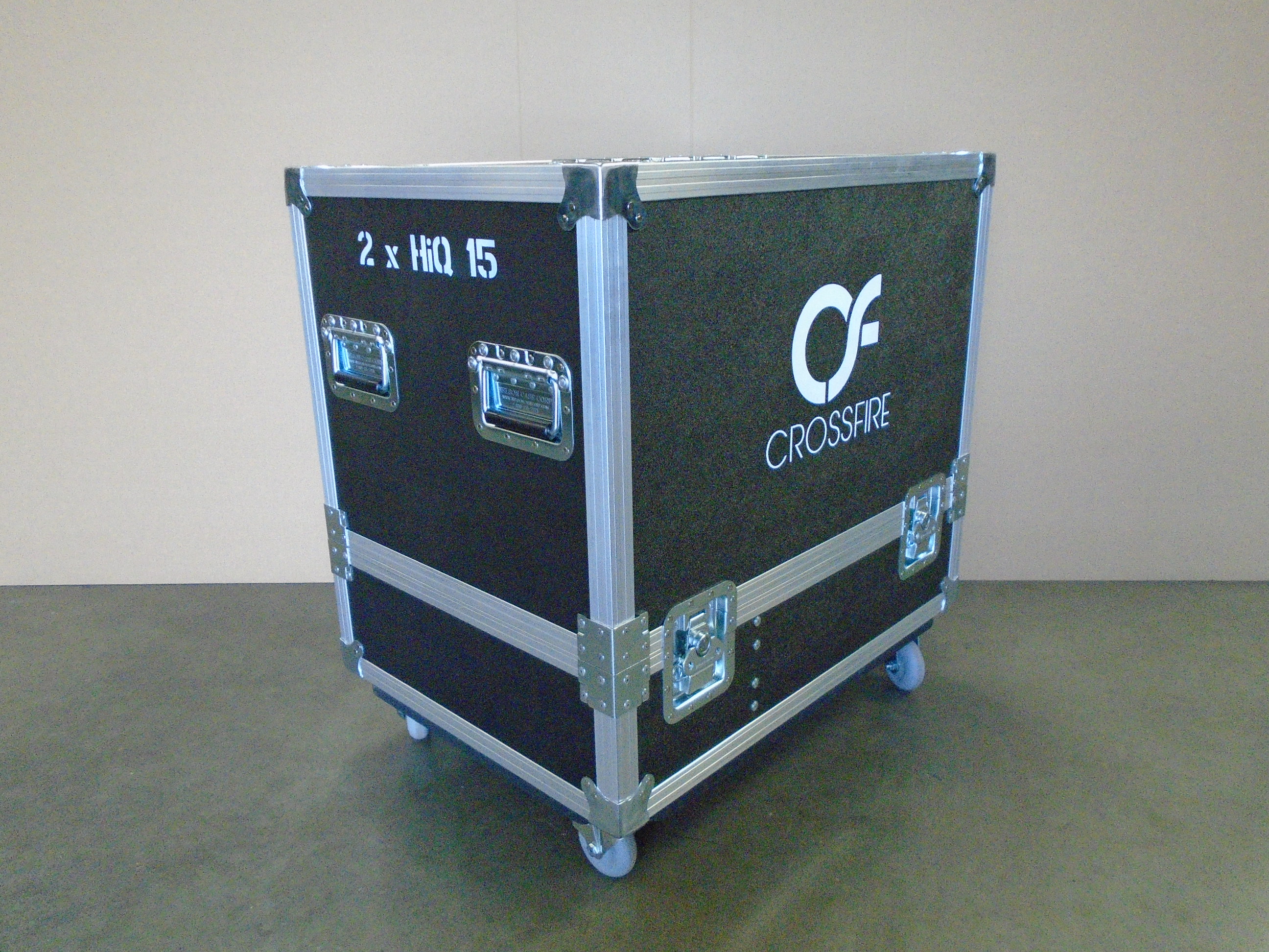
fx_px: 953
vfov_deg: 53.1
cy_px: 476
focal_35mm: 26
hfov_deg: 67.3
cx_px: 634
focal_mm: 4.6
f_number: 3.2
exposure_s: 1/100
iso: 800
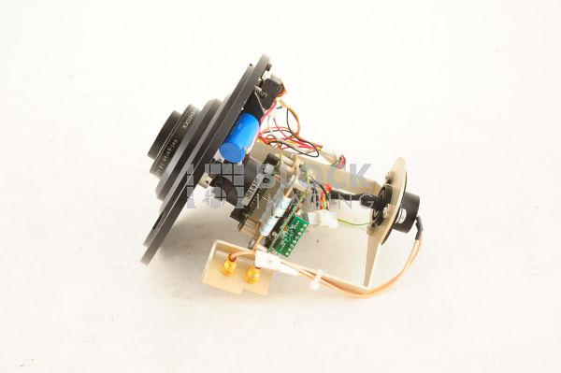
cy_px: 186
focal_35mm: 50
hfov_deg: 39.6
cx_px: 280
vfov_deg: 26.9
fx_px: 779
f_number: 10
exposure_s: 1/125
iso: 1600
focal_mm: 50
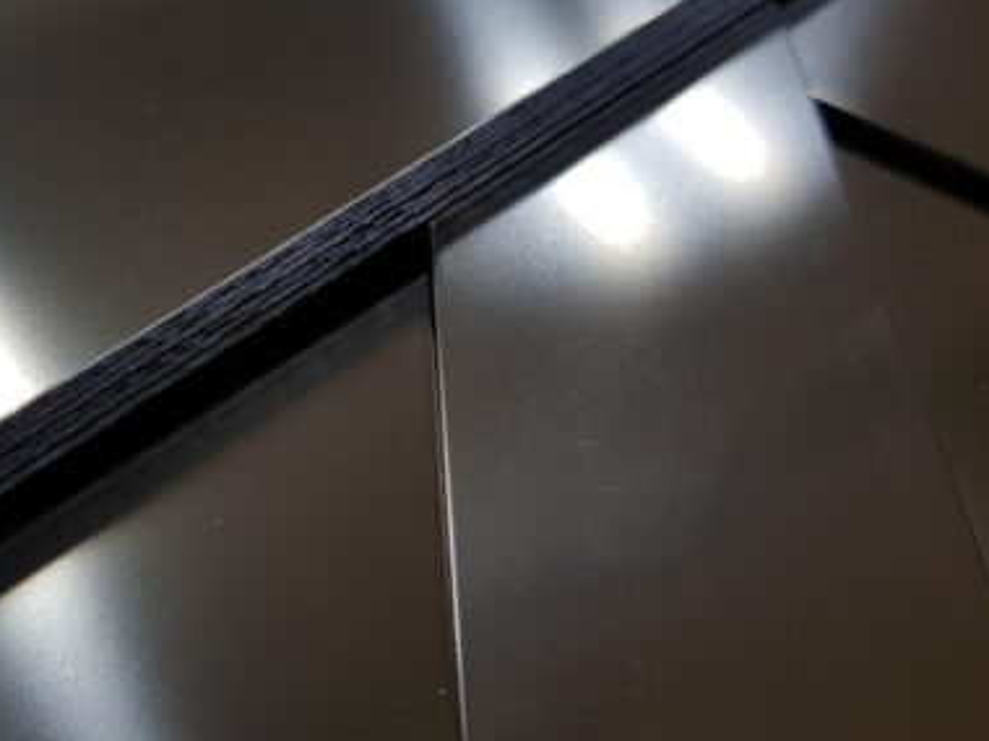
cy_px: 372
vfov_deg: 35.1
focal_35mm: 41
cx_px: 463
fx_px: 1171
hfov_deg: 45.7
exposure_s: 1/159
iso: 40
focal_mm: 4.2
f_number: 1.7
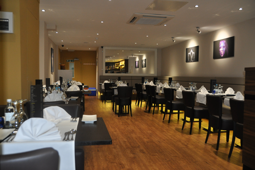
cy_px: 85
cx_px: 128
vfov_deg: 43.5
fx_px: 212
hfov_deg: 62.0
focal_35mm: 30
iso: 800
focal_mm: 20
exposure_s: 1/60
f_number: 3.5
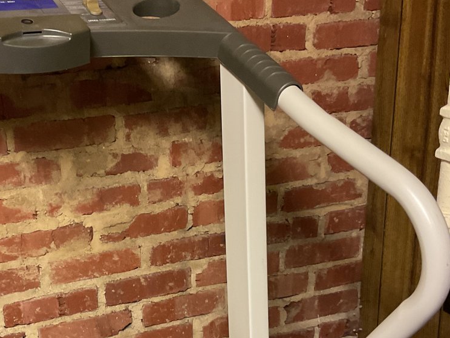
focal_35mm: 59
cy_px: 226
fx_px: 767
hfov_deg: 32.2
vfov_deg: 24.7
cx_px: 124
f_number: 1.8
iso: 250
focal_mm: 3
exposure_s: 1/40
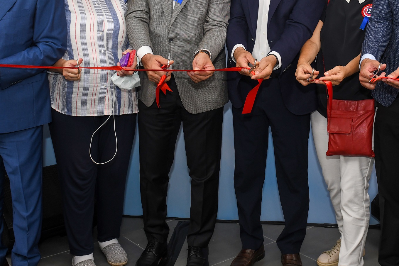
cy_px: 34
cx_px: 269
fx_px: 565
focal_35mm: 51
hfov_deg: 38.4
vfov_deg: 25.8
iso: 500
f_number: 5
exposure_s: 1/250
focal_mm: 24
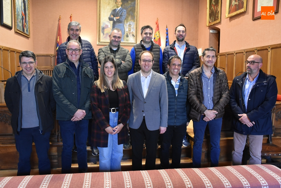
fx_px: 234
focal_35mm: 30
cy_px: 94
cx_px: 140
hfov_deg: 61.9
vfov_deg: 43.7
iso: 2200
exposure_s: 1/60
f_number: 3.5
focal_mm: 20
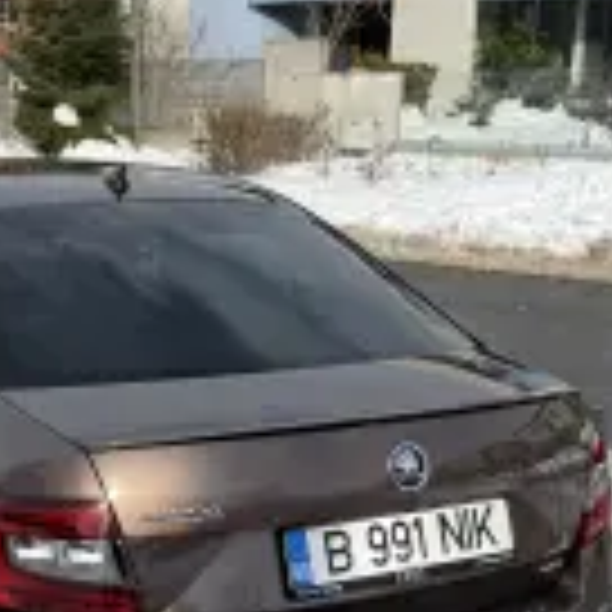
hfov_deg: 29.7
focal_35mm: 56
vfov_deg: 30.5
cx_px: 99
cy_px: 364
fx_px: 1120
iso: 80
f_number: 1.78
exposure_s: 1/6711
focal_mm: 6.76
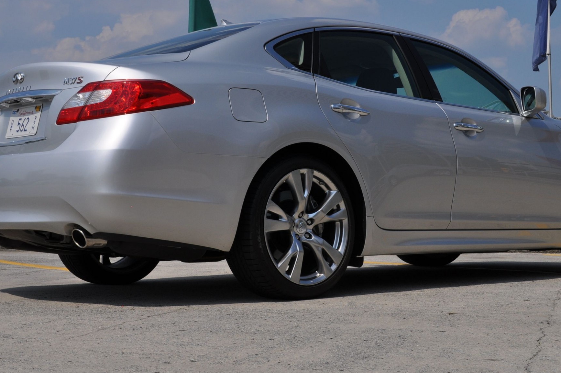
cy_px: 130
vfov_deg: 21.5
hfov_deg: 32.1
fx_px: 976
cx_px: 287
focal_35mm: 63
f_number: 11
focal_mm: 29
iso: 200
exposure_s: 1/500
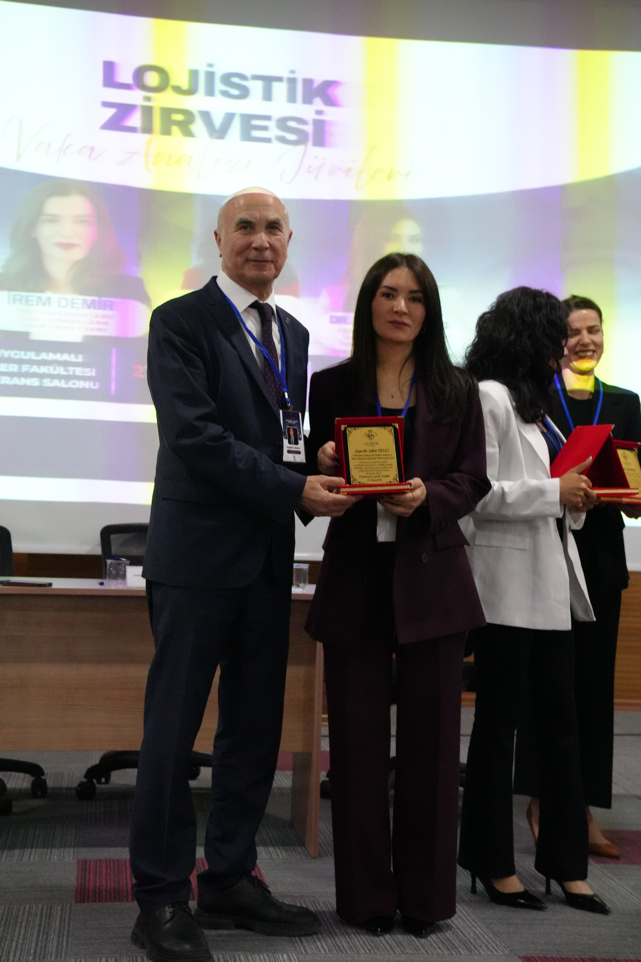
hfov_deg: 22.6
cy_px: 481
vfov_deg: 33.4
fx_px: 1602
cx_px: 320
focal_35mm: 60
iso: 6400
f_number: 4
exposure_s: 1/160
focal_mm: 40
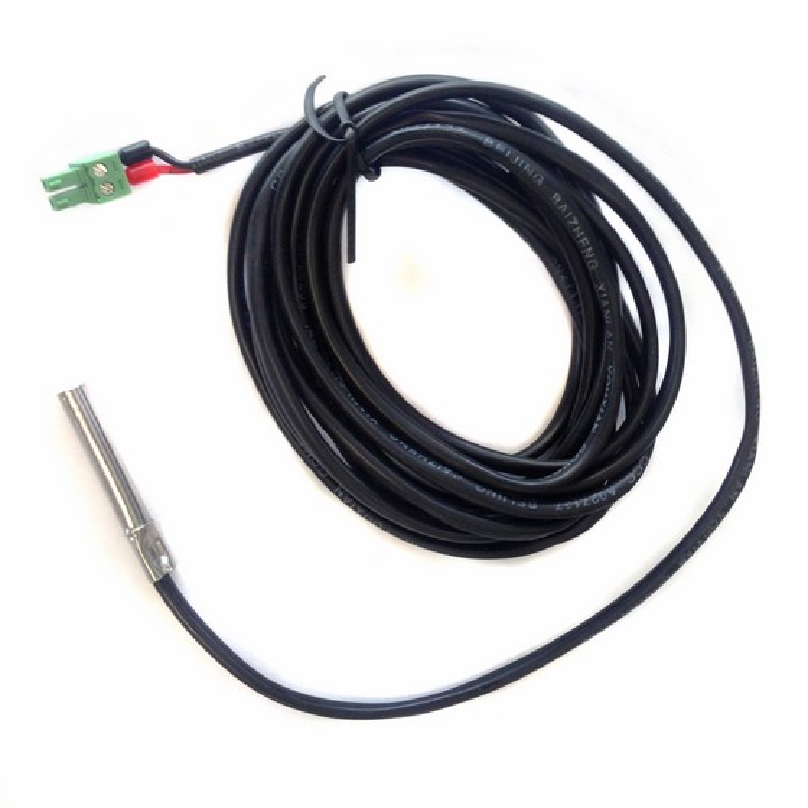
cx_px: 407
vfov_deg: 41.8
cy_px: 368
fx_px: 1056
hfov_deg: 41.9
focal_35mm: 40
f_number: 2.4
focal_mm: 4.12
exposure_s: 1/60
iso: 64
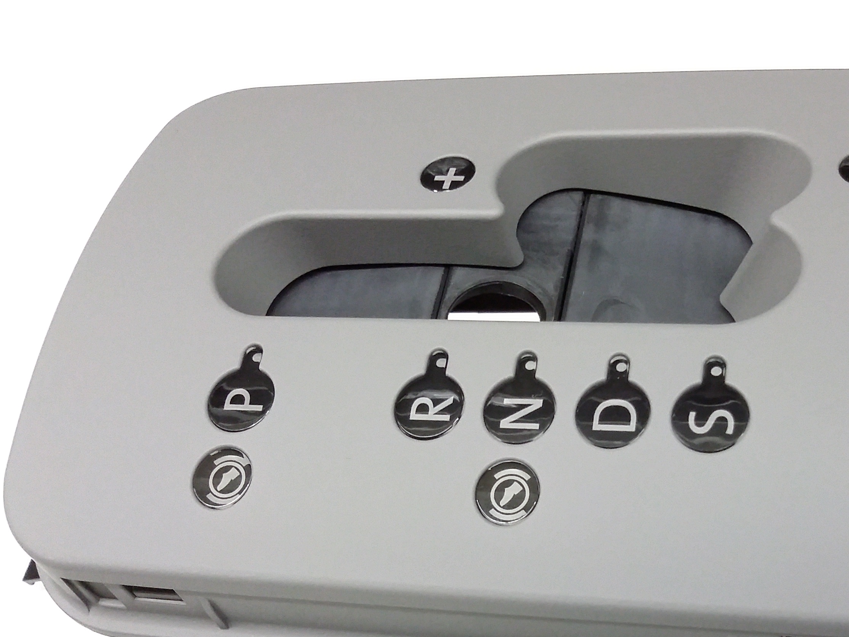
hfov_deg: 40.0
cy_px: 464
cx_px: 549
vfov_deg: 30.5
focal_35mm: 47
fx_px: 1153
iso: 320
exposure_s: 1/15
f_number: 2.4
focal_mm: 3.4
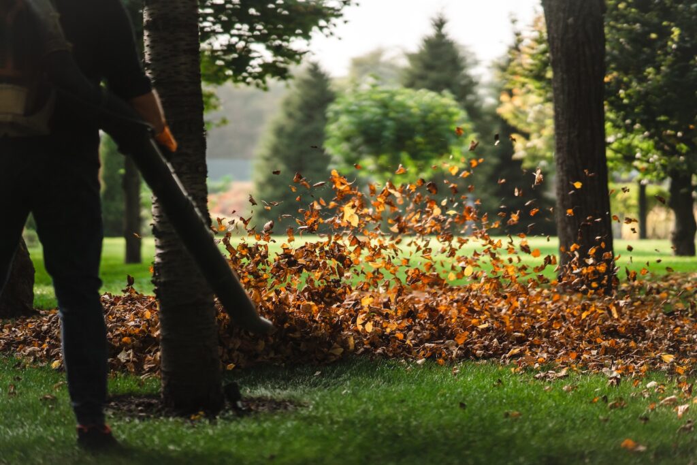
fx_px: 1646
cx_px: 348
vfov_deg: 16.1
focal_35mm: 85
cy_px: 232
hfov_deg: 23.9
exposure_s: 1/6400
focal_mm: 85
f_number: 1.4
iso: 640
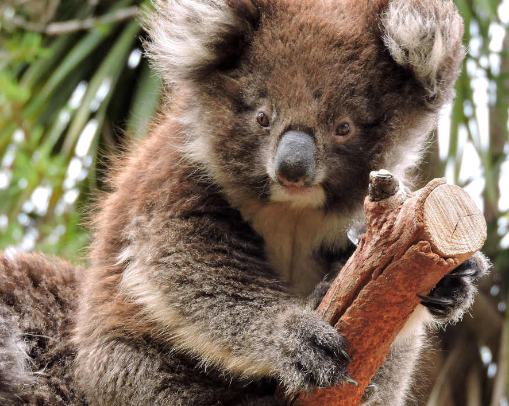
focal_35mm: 291
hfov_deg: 6.6
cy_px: 179
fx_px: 4382
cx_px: 240
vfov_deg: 5.3
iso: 100
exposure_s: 1/80
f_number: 5.3
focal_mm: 39.4
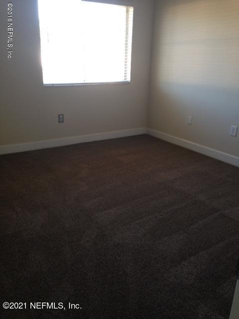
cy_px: 160
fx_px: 304
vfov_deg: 55.4
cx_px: 120
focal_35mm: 33
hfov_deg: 42.9
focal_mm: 4.12
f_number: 2.4
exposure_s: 1/20
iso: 50
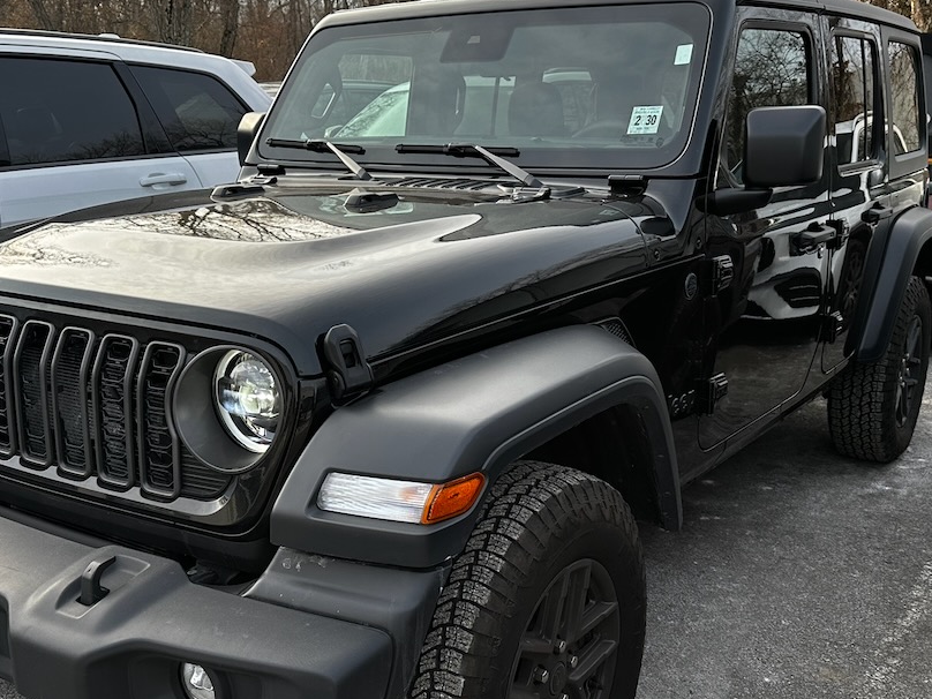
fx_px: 1023
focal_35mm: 38
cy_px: 381
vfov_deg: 37.7
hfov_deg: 48.9
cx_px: 424
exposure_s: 1/724
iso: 80
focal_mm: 6.86
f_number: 1.78
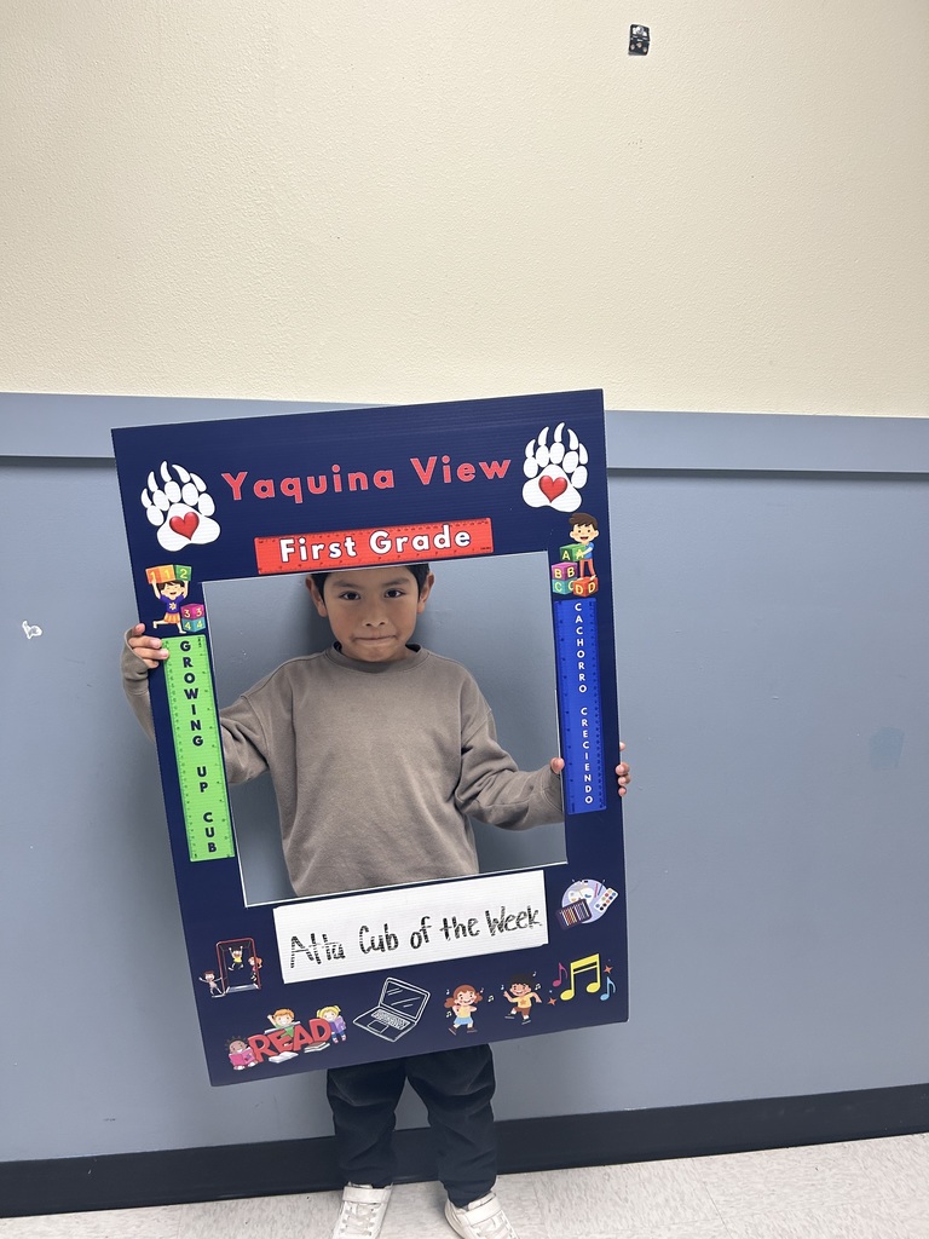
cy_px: 620
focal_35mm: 26
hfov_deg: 53.1
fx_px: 930
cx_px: 464
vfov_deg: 67.3
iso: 125
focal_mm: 5.7
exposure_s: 1/120
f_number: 1.5
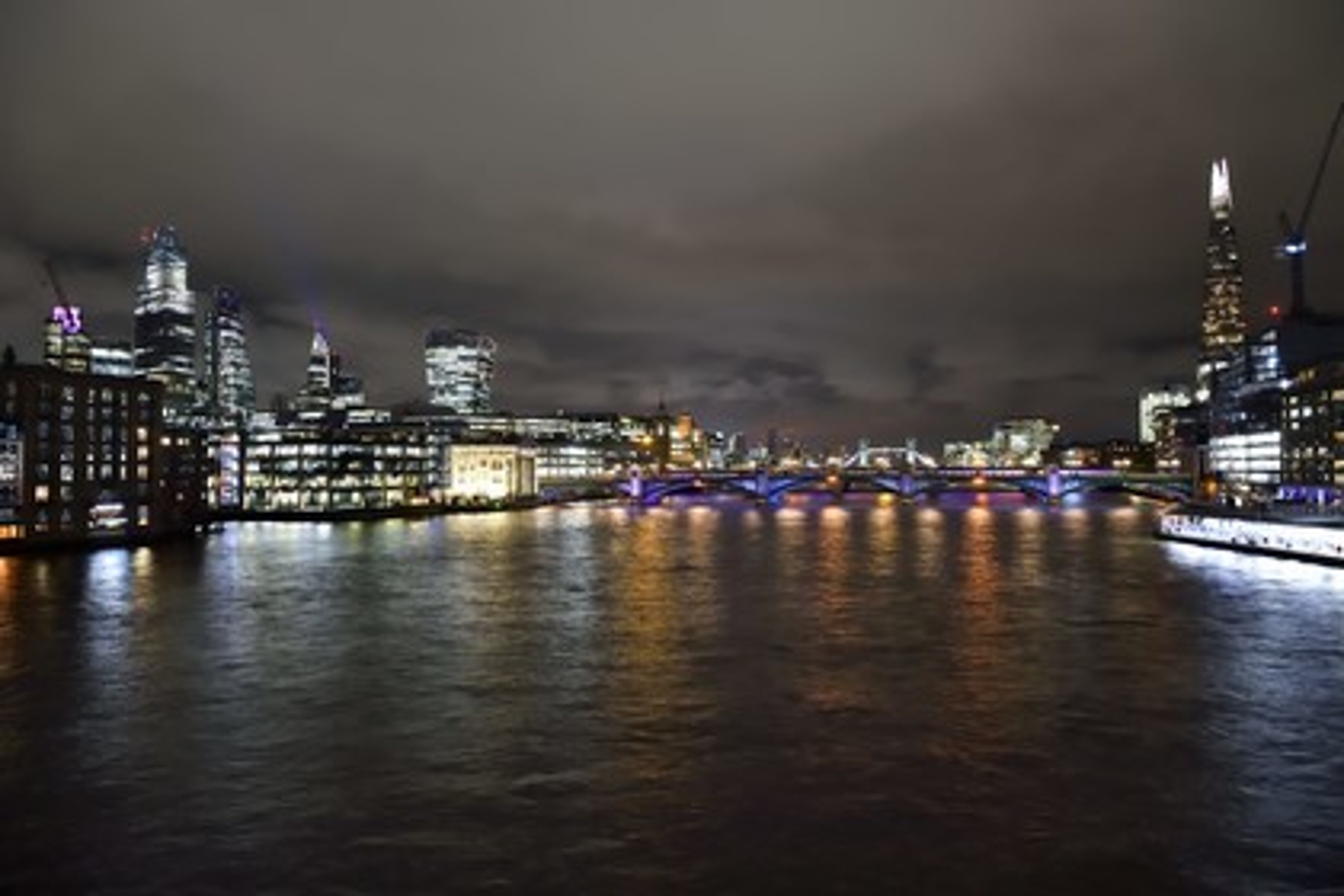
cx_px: 672
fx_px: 896
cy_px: 448
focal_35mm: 24
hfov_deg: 73.7
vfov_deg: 53.1
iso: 200
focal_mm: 24
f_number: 6.3
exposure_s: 2
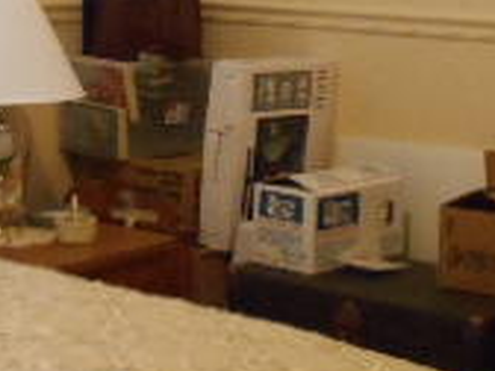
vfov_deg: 14.9
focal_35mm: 99
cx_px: 224
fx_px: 1416
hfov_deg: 19.8
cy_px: 109
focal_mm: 4.7
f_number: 3.4
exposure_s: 1/25
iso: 800
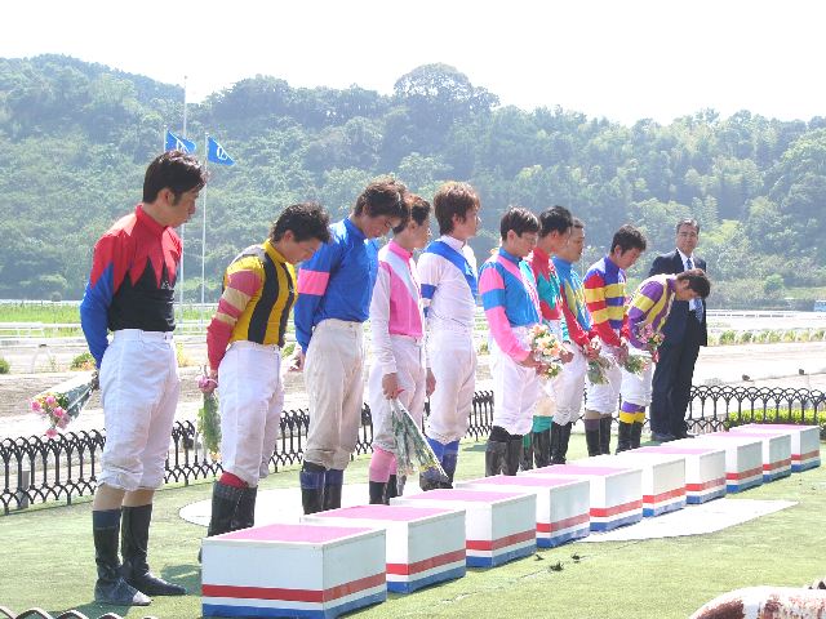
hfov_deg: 24.7
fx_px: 1885
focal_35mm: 79
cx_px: 413
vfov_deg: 18.7
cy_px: 310
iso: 50
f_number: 4
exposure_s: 1/400
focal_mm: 13.1
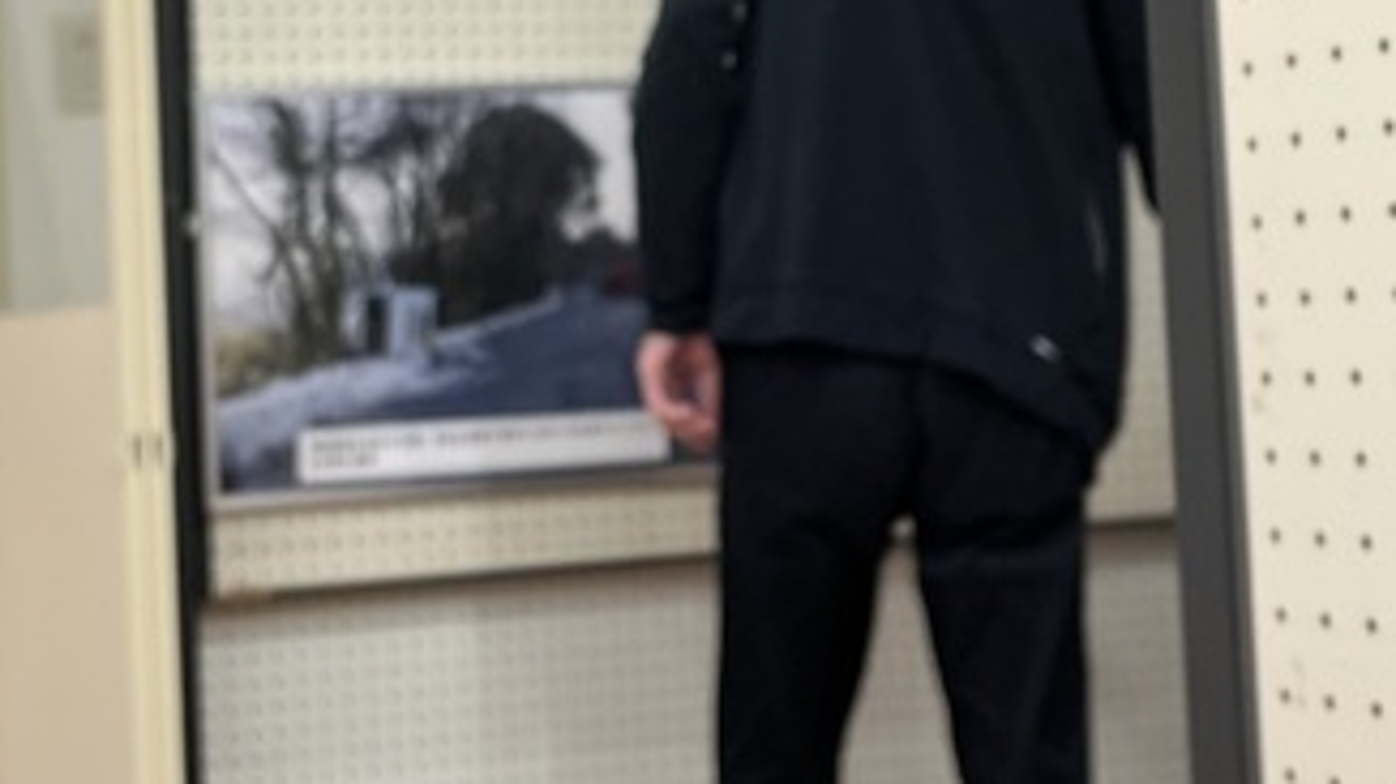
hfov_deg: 24.5
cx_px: 612
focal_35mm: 87
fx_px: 3219
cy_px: -51
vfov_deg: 13.6
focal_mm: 5.1
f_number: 1.6
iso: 80
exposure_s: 1/60
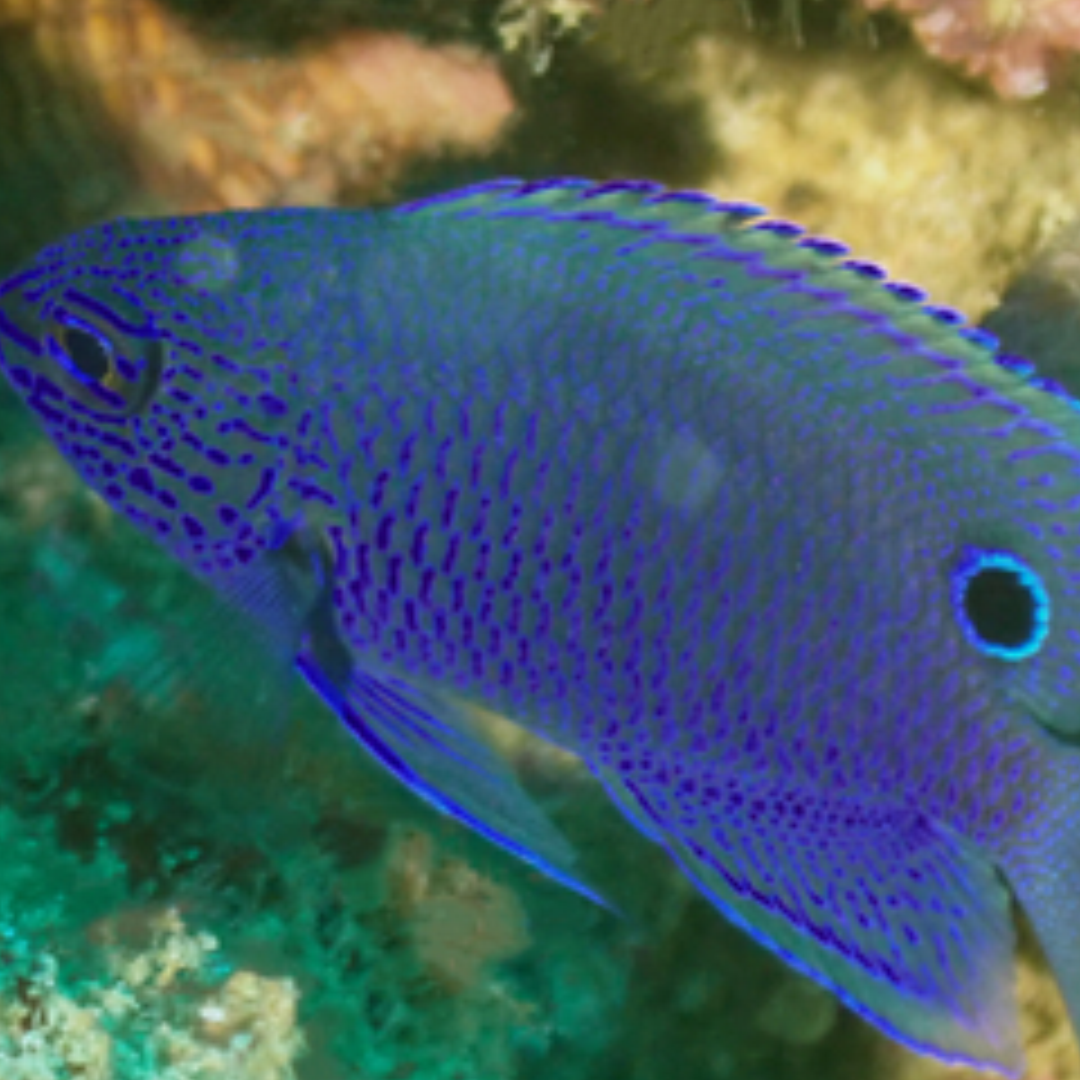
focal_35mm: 136
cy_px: 574
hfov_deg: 12.8
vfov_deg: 12.8
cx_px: 666
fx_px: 4801
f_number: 4.9
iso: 1000
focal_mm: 18
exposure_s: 1/100
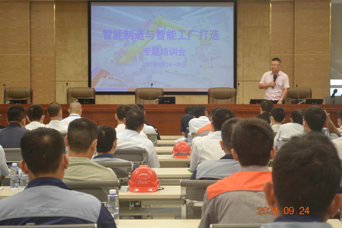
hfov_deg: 24.6
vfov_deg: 16.6
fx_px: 784
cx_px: 171
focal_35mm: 82
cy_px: 114
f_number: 5.6
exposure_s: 1/40
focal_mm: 55
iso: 400
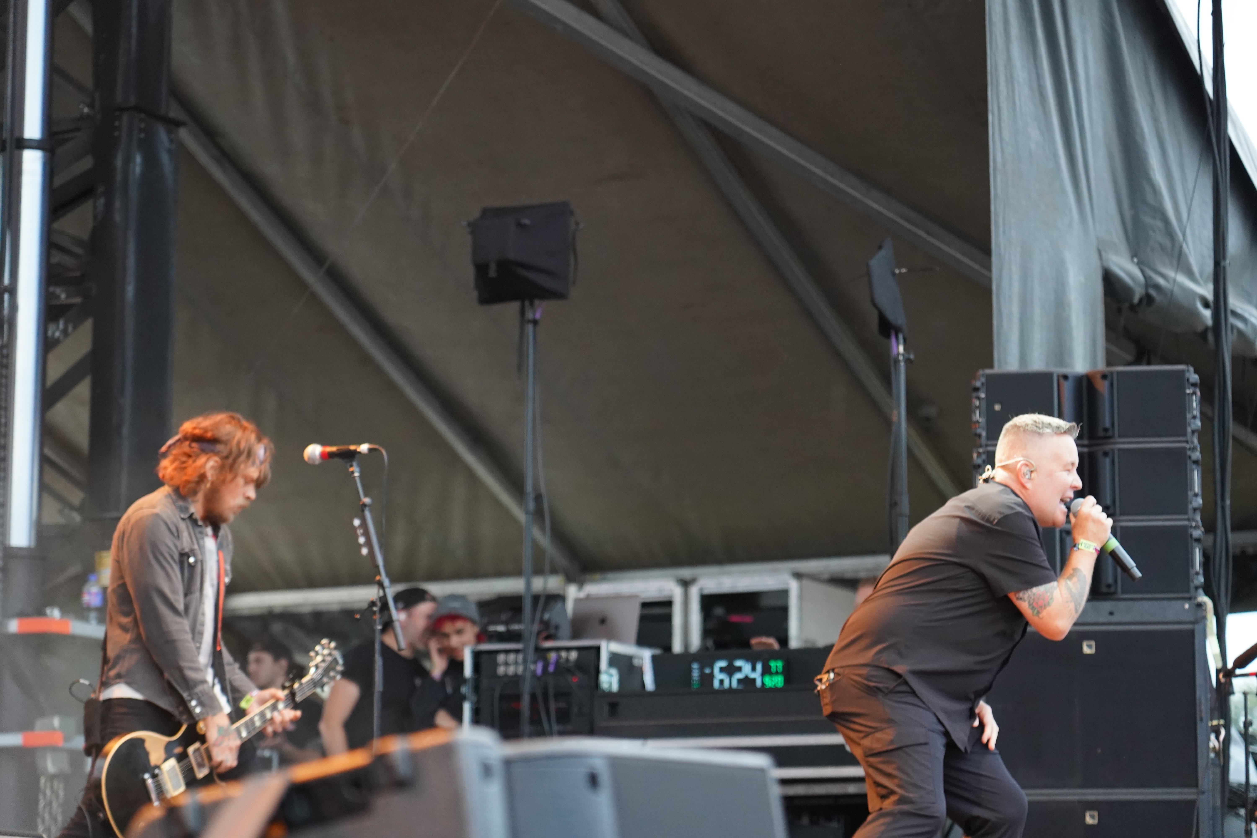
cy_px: 419
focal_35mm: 105
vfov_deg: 13.0
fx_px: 3666
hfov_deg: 19.5
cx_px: 628
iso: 4000
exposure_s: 1/160
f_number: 4
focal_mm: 105
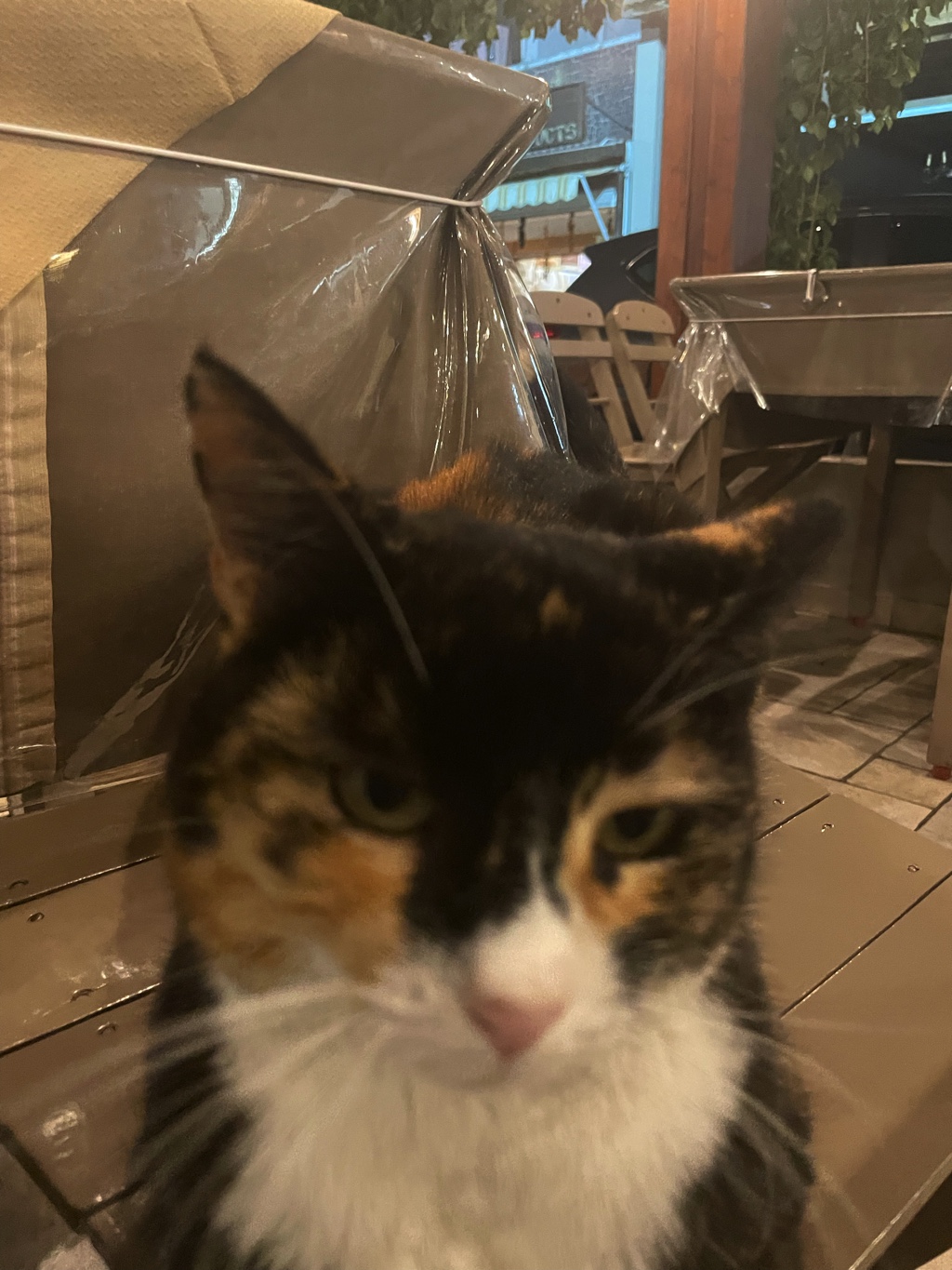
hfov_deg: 53.1
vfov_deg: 67.3
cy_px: 635
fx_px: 953
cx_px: 476
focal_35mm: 26
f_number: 1.6
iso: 640
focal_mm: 4.2
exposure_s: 1/25
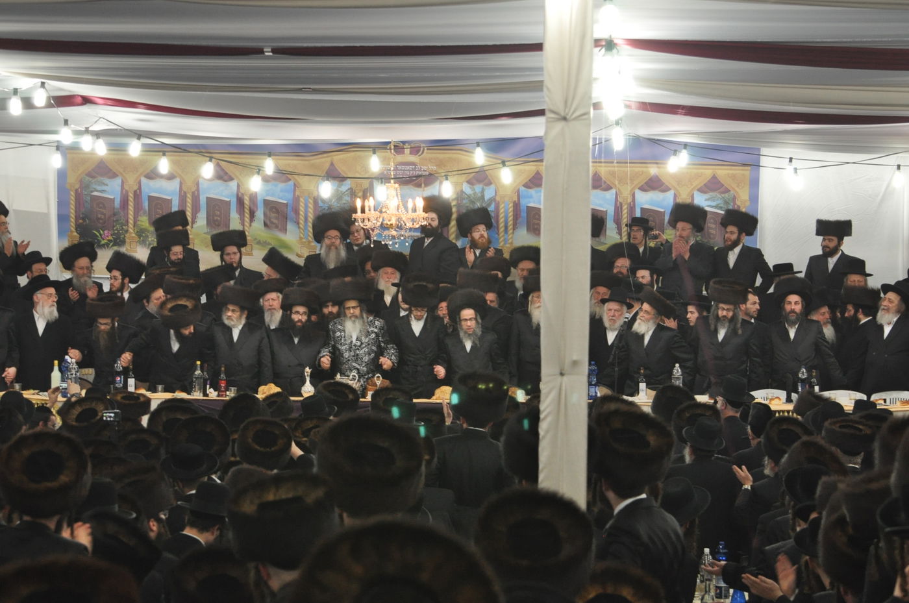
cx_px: 454
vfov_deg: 10.7
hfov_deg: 16.1
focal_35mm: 128
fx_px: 3215
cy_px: 302
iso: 1250
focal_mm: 85
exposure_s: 1/60
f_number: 6.3
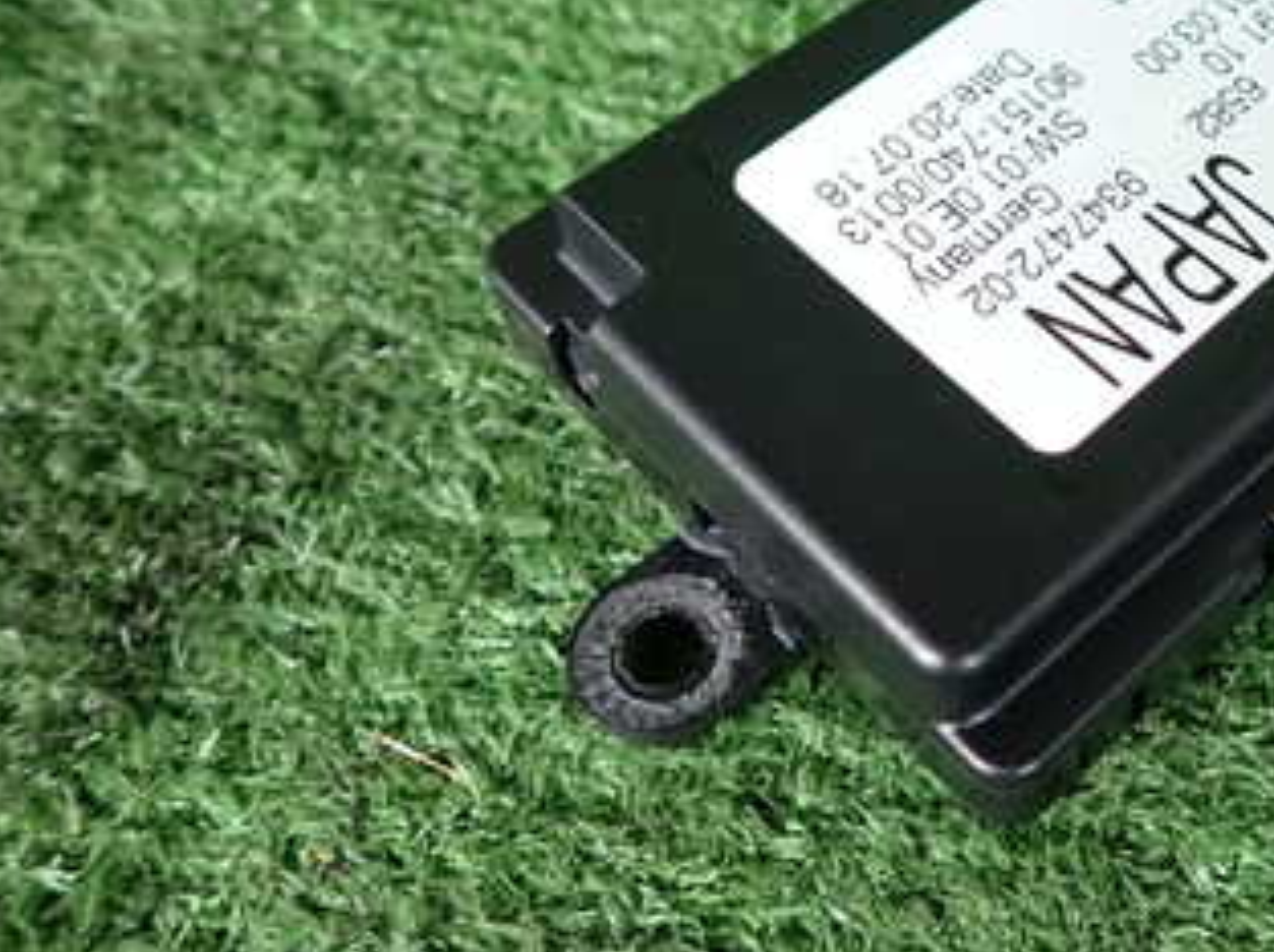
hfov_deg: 36.8
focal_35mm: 48
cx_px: 1180
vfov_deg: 29.9
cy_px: 281
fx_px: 1765
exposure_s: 1/80
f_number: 2
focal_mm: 4.5
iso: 200
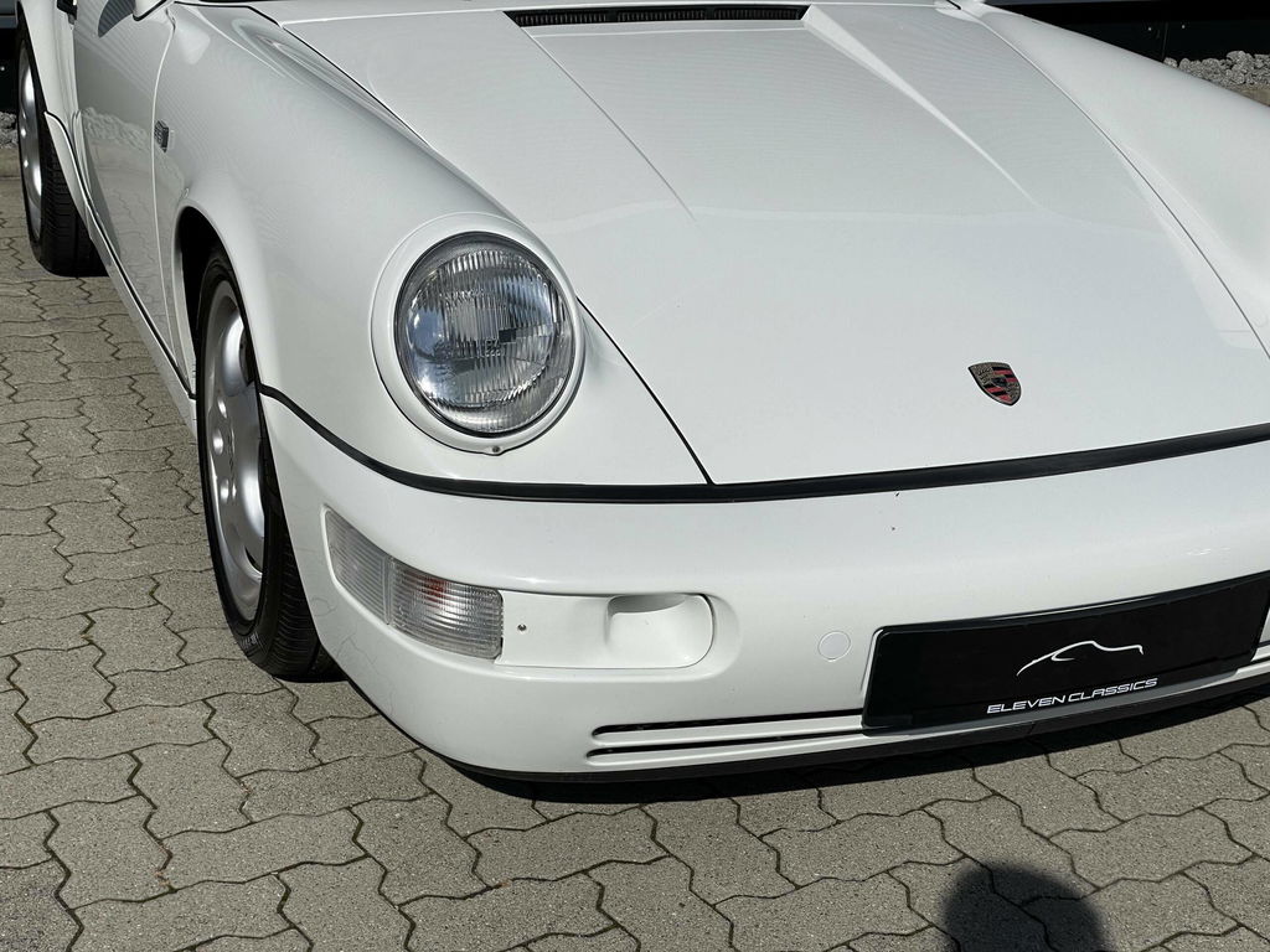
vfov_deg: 28.0
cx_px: 635
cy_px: 476
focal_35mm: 52
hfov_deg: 36.8
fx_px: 1908
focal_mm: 6
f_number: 2
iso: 25
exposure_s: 1/7937
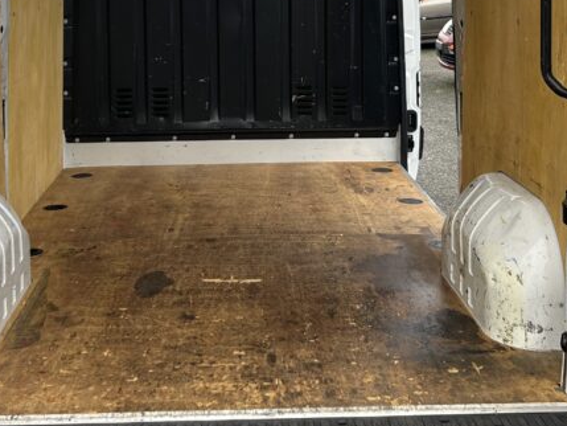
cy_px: 44
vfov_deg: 23.1
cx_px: 259
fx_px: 1016
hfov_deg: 31.2
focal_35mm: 62
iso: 40
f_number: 1.5
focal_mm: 5.7
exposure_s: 1/182
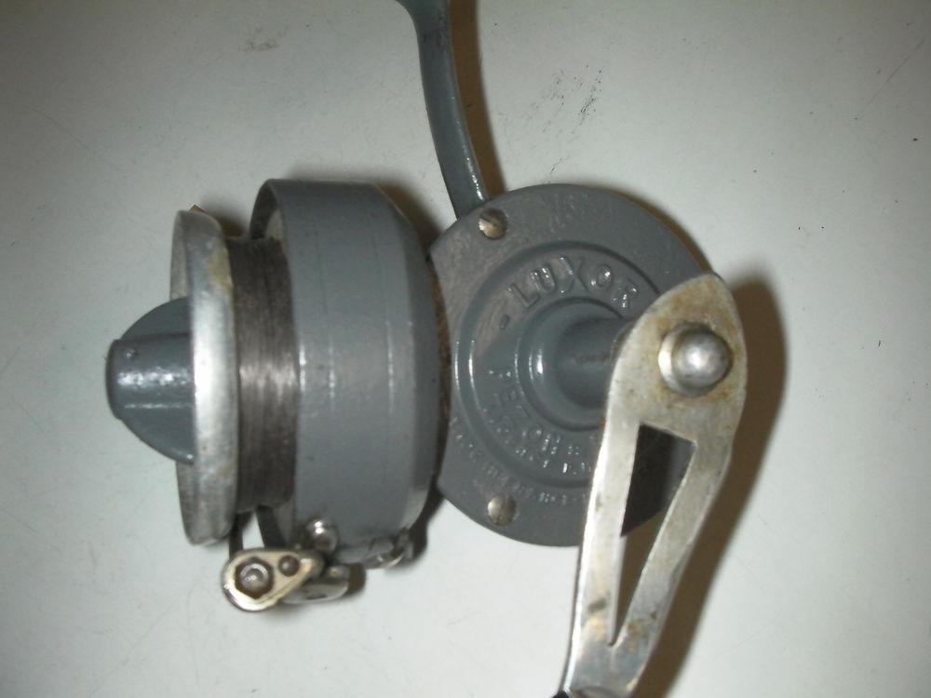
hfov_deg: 49.0
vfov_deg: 37.7
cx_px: 466
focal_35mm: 38
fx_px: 1022
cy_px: 349
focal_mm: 6.3
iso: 200
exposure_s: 1/30
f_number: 5.6
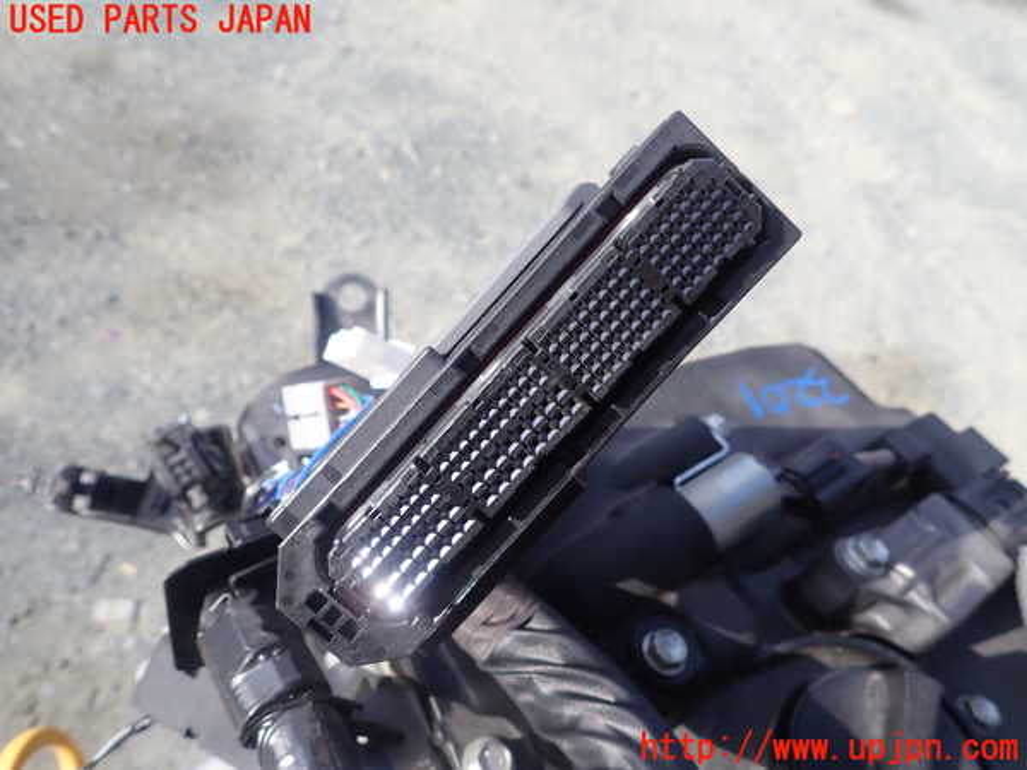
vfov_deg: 54.9
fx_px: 742
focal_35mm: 25
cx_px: 514
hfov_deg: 69.4
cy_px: 385
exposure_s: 1/500
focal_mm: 4.5
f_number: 2.8
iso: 100
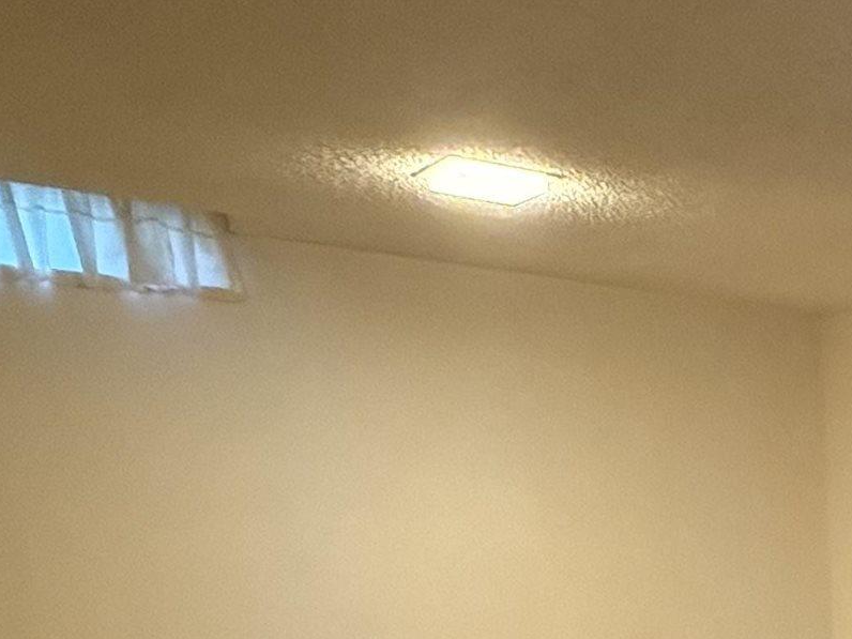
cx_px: 1091
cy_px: 957
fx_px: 1329
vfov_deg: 22.3
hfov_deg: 29.2
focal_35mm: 54
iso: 1000
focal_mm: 2.22
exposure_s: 1/60
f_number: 2.2
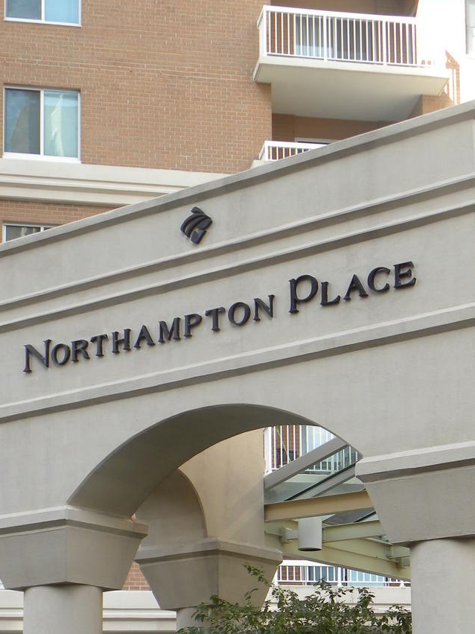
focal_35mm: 83
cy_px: 553
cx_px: 293
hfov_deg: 17.8
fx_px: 1519
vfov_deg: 23.0
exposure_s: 1/133
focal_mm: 8.2
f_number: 3.5
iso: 64
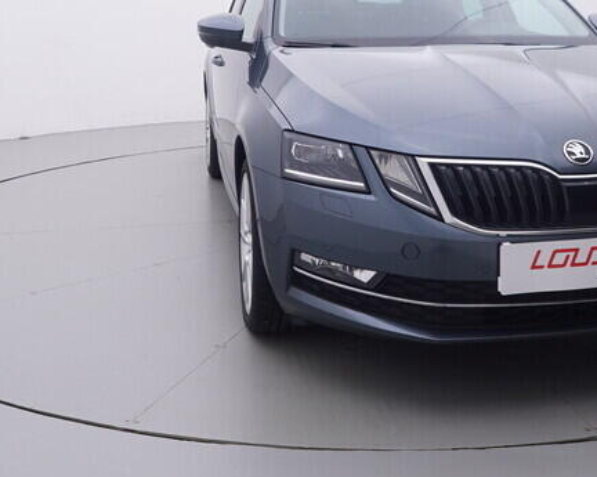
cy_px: 97
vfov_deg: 29.5
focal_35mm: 50
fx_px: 885
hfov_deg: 37.1
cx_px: 375
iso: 200
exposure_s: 1/80
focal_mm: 15
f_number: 5
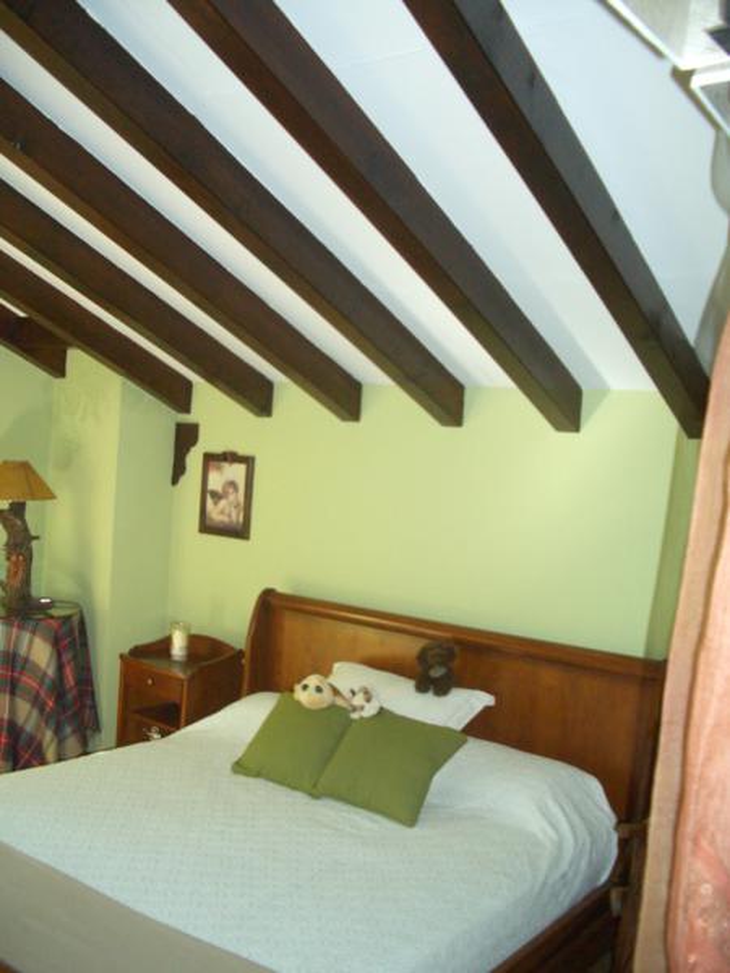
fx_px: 984
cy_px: 486
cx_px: 365
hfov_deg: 40.7
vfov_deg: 52.6
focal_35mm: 35
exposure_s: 1/60
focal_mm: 5.8
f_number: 2.6
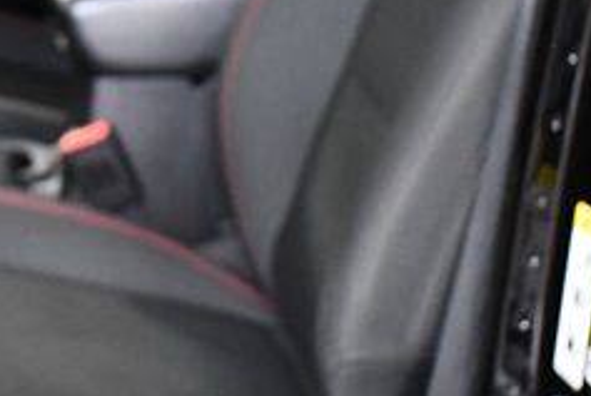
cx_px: 20
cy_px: 24
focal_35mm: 108
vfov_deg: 12.6
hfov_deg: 18.5
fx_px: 1776
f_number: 3.5
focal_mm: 20
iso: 3200
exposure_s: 1/125
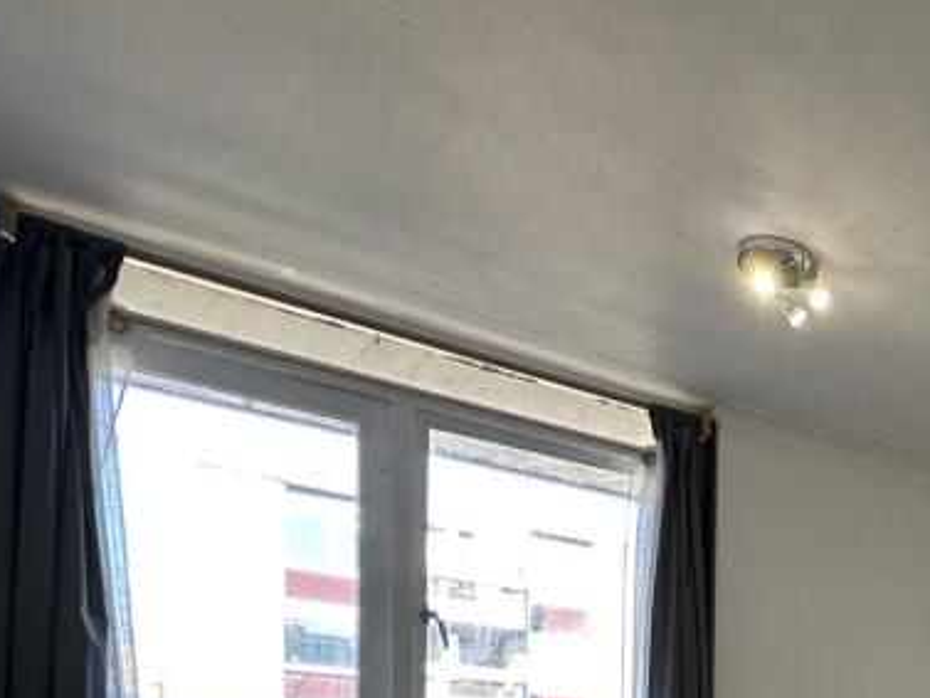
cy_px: 844
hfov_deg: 38.5
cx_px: 1071
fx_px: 1021
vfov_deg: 31.4
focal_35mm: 38
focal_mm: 2.22
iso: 125
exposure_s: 1/100
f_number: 2.2
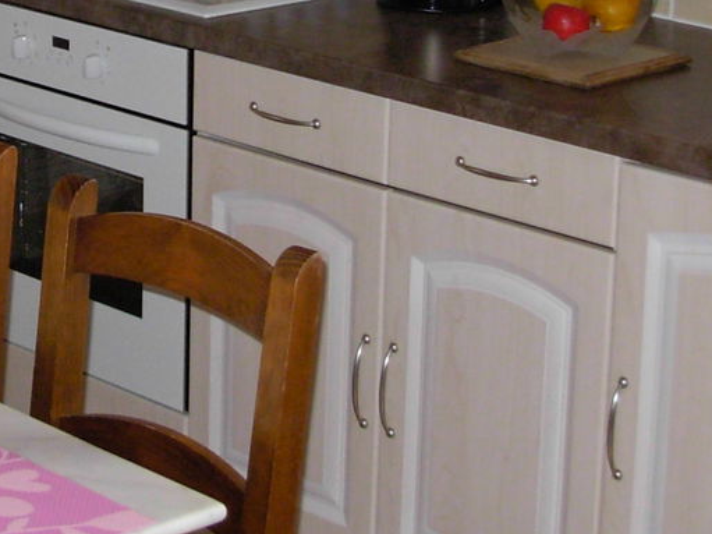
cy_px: -33
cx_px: 144
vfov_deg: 12.3
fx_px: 2447
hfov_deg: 16.4
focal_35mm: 119
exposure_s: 1/55.3
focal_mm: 6.3
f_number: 2.9
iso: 194
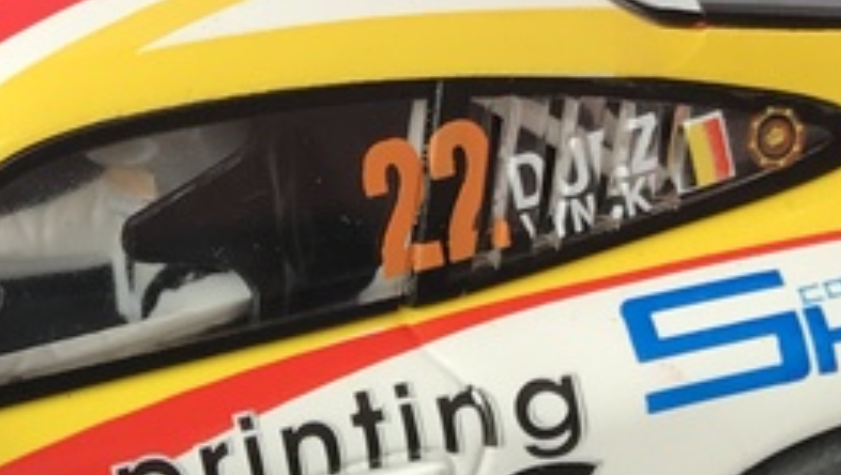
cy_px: 144
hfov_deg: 17.2
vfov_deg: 10.2
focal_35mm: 119
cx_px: -141
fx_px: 2656
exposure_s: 1/100
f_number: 1.8
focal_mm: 3.99
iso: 25
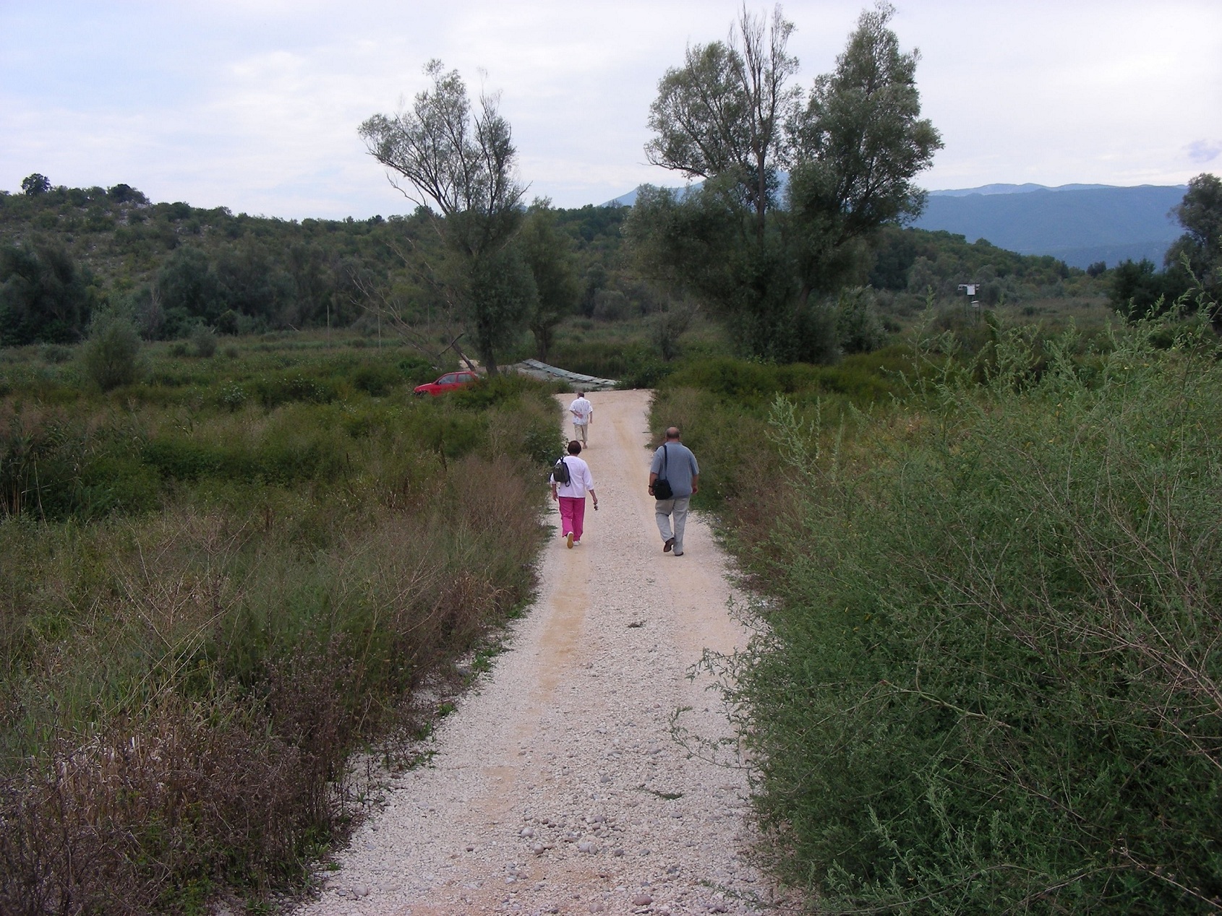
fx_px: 1342
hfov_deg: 49.0
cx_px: 611
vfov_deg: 37.7
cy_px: 458
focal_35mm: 38
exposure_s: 1/228
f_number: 4
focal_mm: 6.3
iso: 50
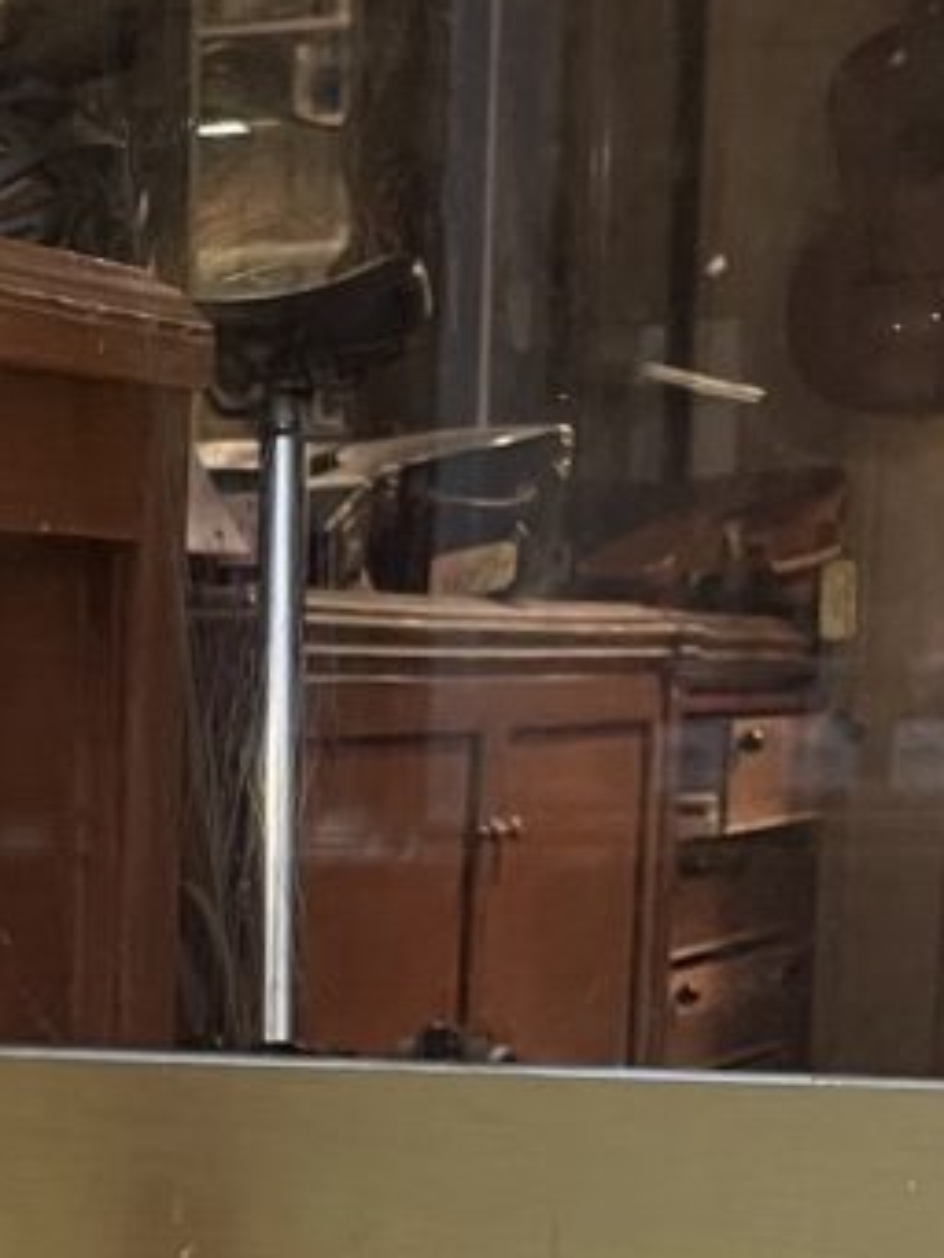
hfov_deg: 12.2
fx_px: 4252
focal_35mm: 117
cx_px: -369
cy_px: 1682
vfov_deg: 15.9
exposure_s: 1/50
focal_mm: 4.2
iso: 160
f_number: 1.6
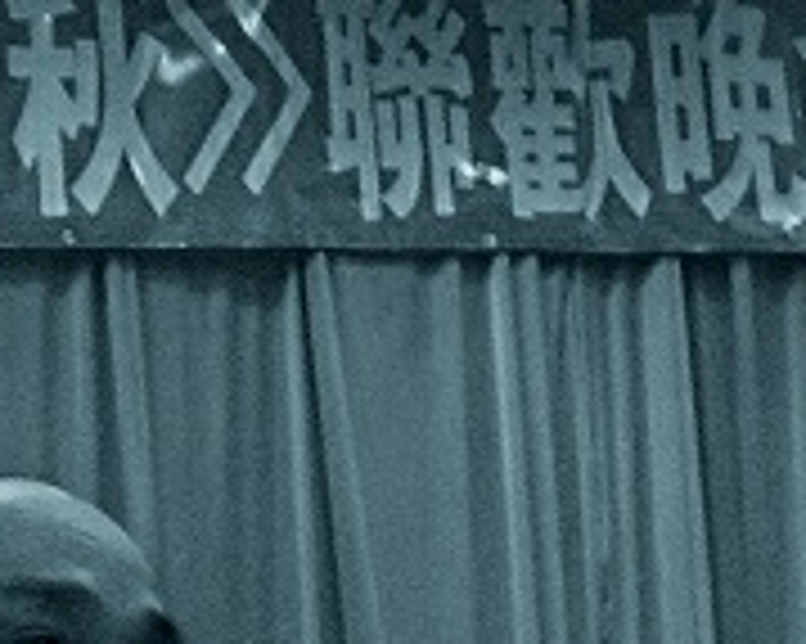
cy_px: 1004
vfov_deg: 9.6
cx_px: -248
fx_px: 3719
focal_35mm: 156
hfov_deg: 12.0
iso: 800
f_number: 2.8
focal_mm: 7.4
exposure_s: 1/50
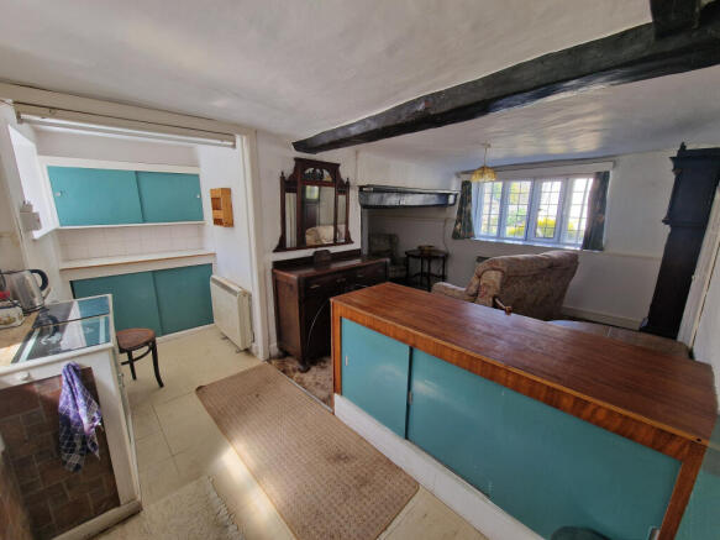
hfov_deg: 106.2
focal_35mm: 13
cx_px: 360
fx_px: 270
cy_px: 270
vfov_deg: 89.9
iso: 64
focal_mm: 2.2
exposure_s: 1/100
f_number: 2.2
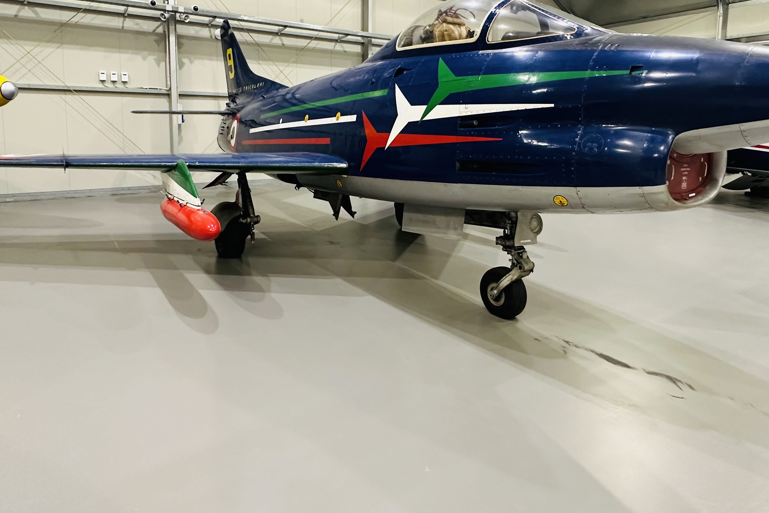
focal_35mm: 23
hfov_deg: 76.1
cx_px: 389
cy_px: 168
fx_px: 491
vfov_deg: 53.9
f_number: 2.2
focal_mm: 2.22
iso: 320
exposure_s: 1/50
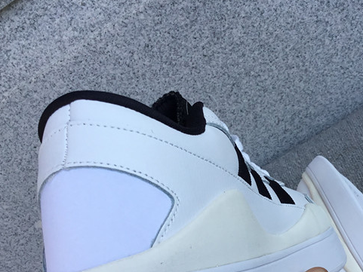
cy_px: 189
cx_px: 259
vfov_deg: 25.1
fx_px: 608
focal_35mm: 58
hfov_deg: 32.8
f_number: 2.4
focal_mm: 3.3
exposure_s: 1/382
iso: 25
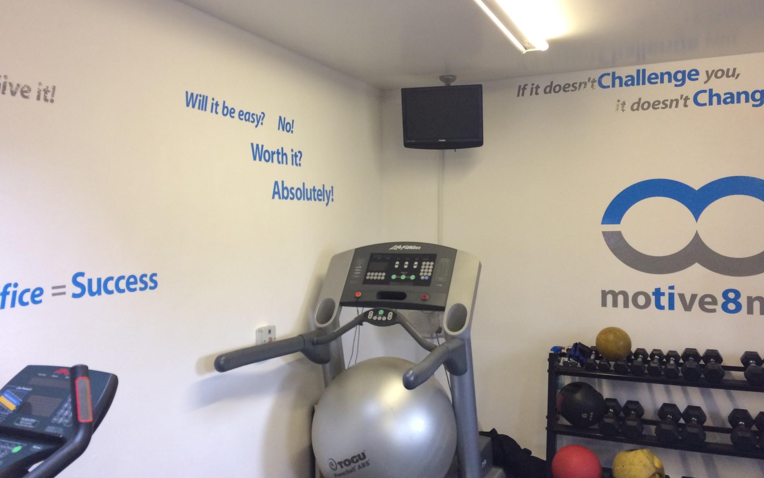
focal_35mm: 32
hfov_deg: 59.6
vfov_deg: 39.4
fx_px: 666
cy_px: 233
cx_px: 388
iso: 64
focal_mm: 4.15
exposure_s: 1/33
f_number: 2.2
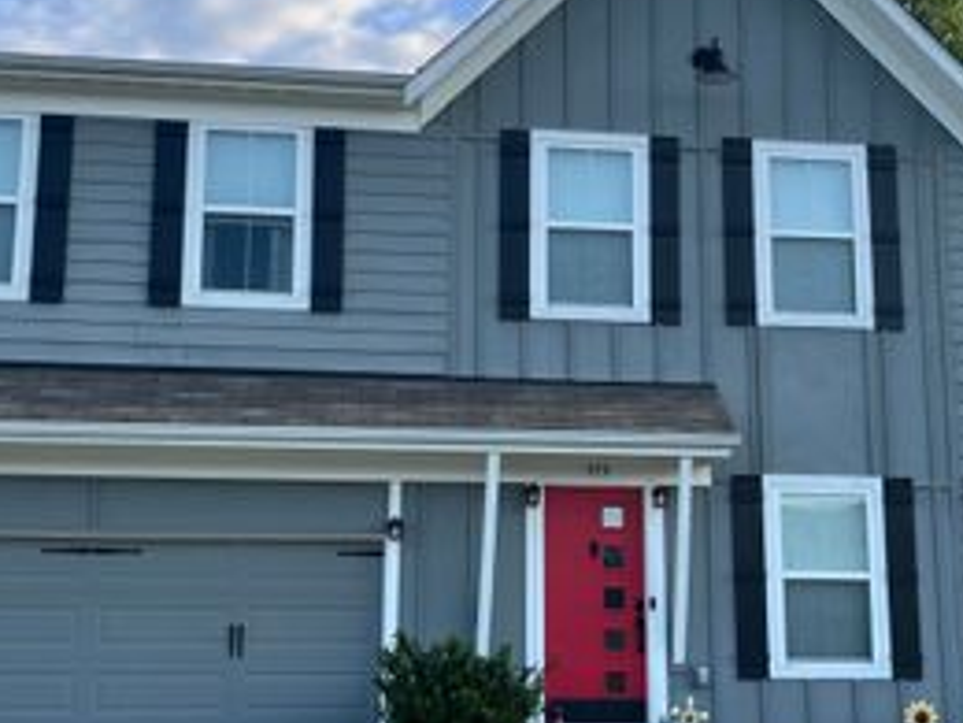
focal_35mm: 50
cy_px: 399
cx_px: 493
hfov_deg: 38.2
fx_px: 1391
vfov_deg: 29.1
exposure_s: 1/642
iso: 50
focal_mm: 5.1
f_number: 1.6
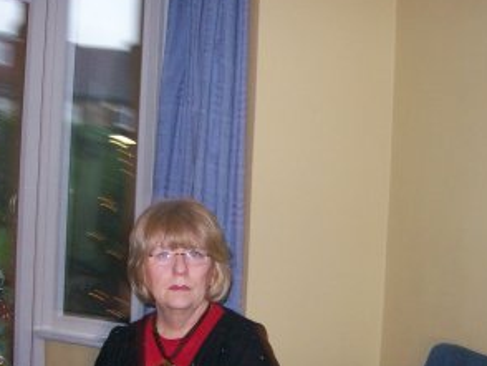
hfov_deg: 34.8
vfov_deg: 26.5
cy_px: 229
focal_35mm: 55
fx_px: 774
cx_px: 192
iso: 200
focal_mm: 6
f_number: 2.7
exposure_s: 1/45.3
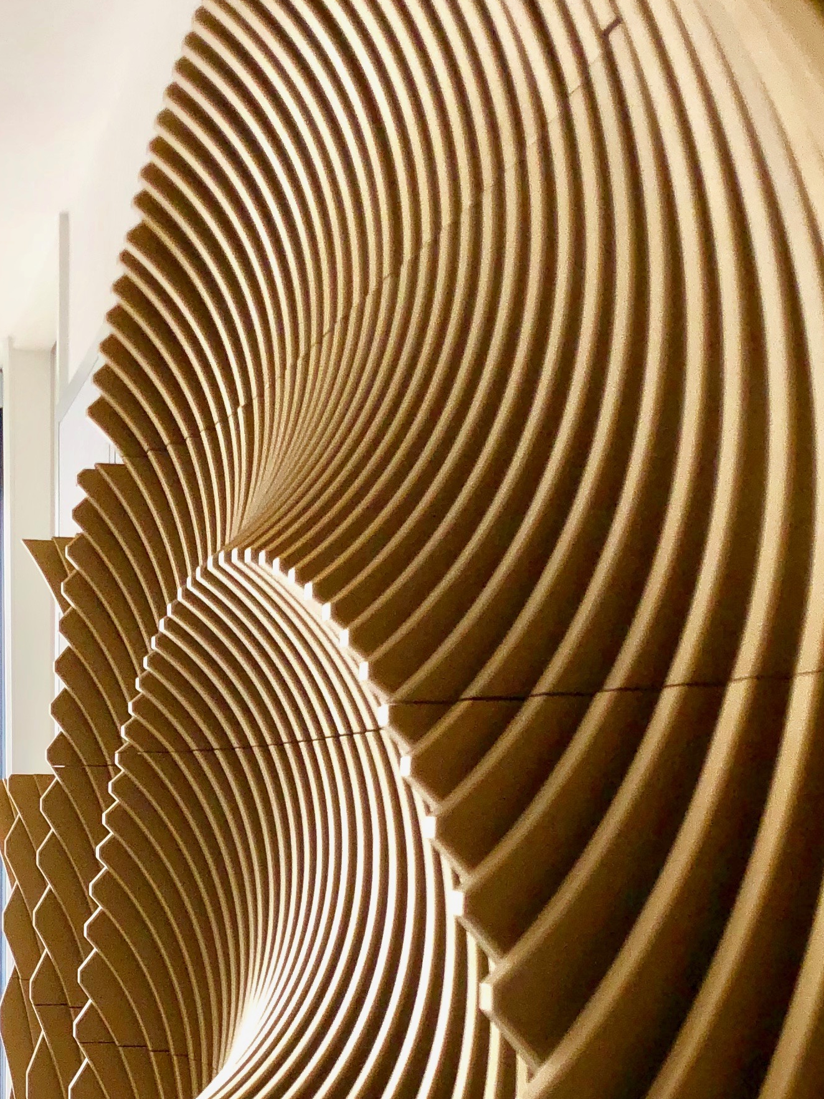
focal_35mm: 64
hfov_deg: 22.7
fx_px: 2031
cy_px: 979
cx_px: 189
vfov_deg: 29.1
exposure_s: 1/600
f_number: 1.8
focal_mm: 4
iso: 20
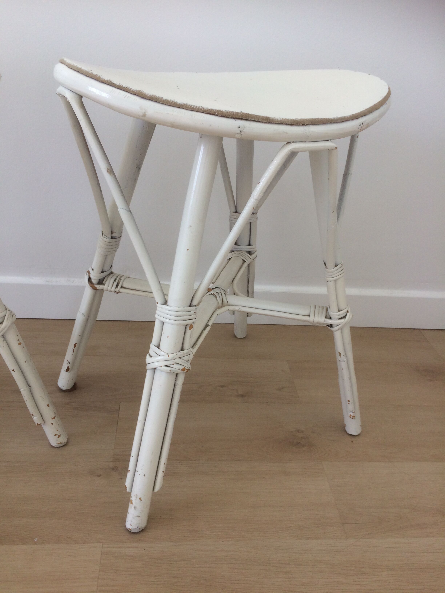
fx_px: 497
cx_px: 222
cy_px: 296
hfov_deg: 48.2
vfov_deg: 61.7
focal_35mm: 29
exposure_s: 1/100
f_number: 2.2
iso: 50
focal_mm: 4.15
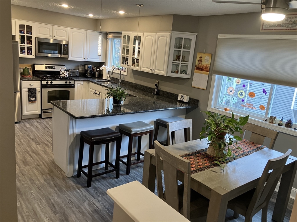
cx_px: 148
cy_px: 111
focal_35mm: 28
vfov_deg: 49.7
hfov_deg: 63.4
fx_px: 240
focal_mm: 3.99
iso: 160
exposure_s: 1/60
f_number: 1.8
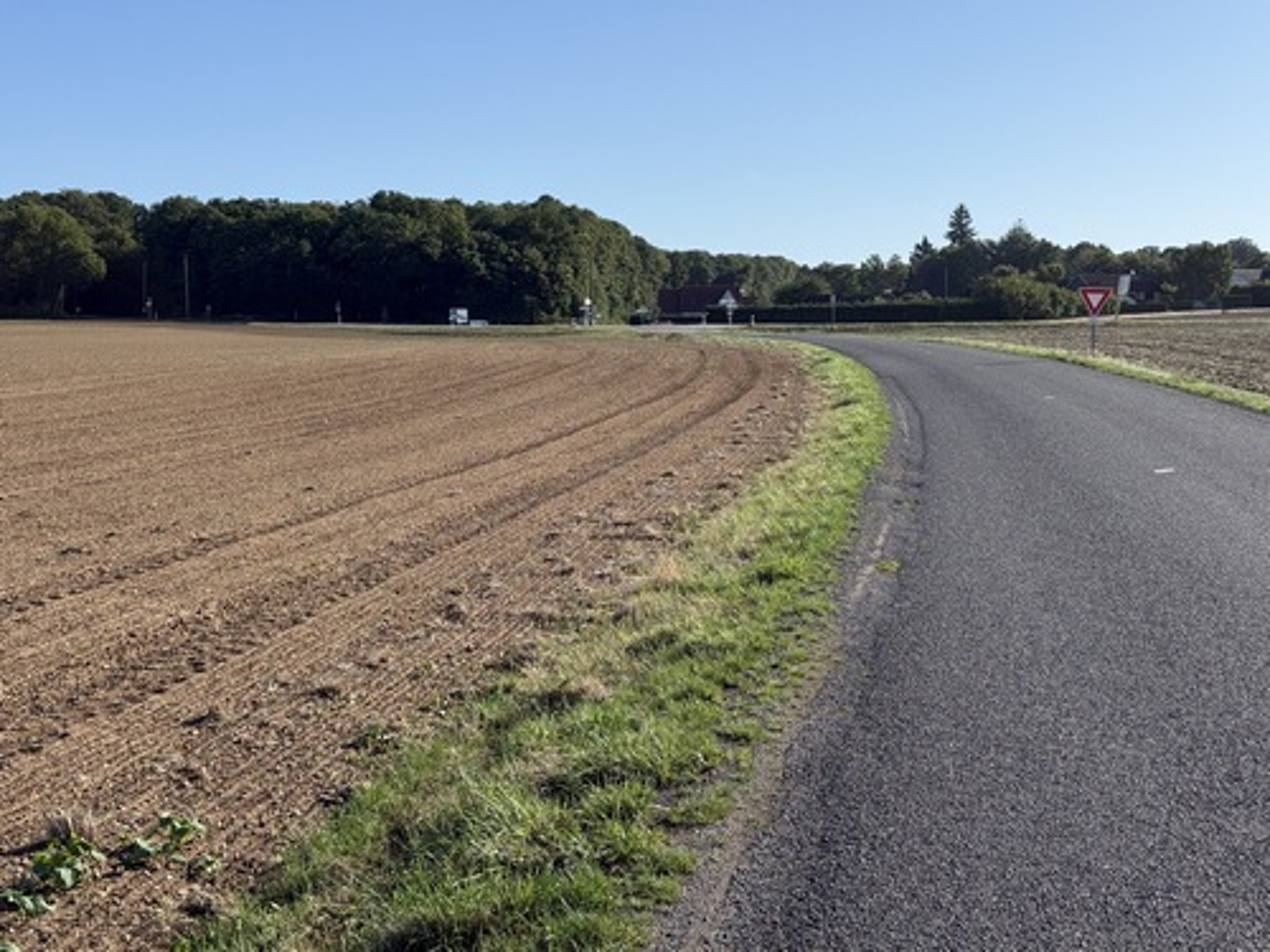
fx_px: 1761
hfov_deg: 39.7
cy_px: 476
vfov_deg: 30.3
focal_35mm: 48
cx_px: 635
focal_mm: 6.76
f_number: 1.78
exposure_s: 1/4329
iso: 64
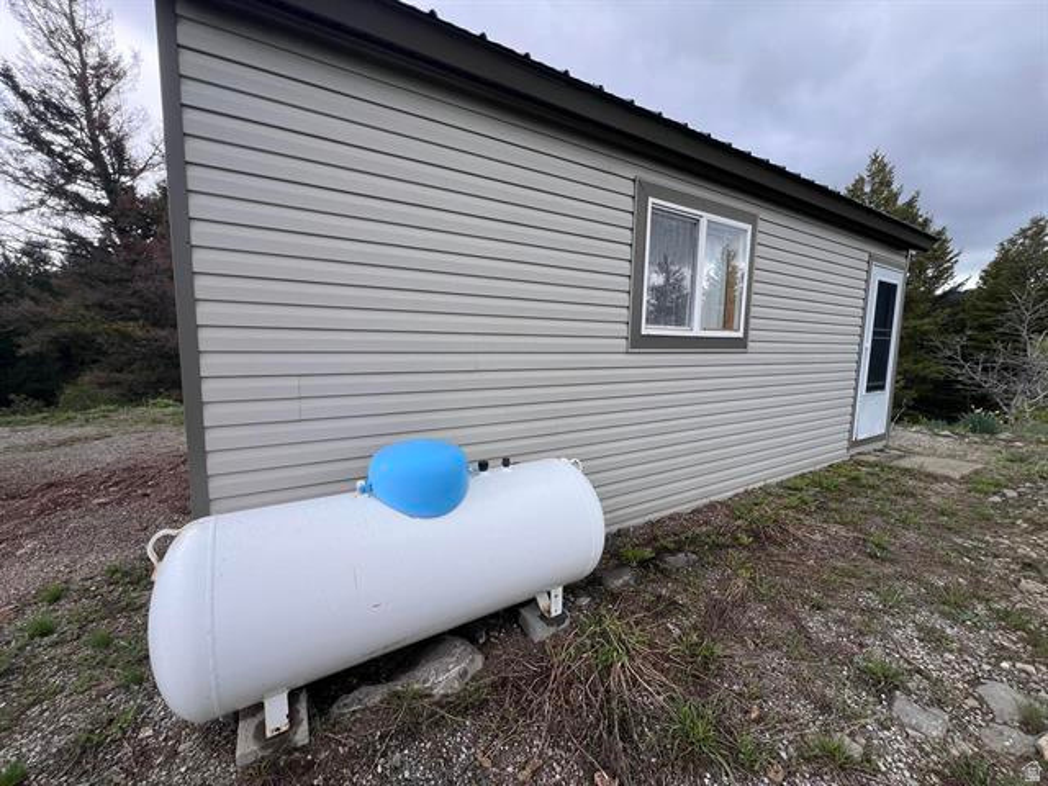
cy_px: 393
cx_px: 524
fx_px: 394
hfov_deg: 106.2
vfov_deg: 89.9
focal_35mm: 13
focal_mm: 1.57
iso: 32
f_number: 1.8
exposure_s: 1/415
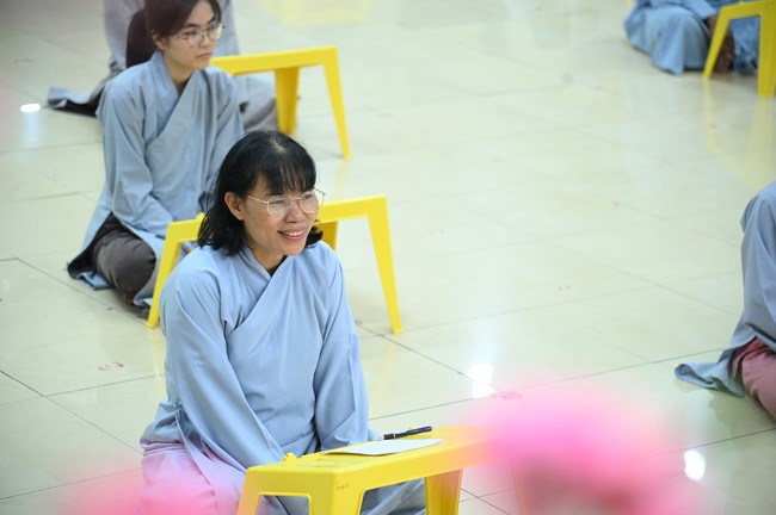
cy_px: 258
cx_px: 388
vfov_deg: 11.4
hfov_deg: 17.1
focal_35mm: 120
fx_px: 2584
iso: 6400
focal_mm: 120
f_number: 4
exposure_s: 1/125
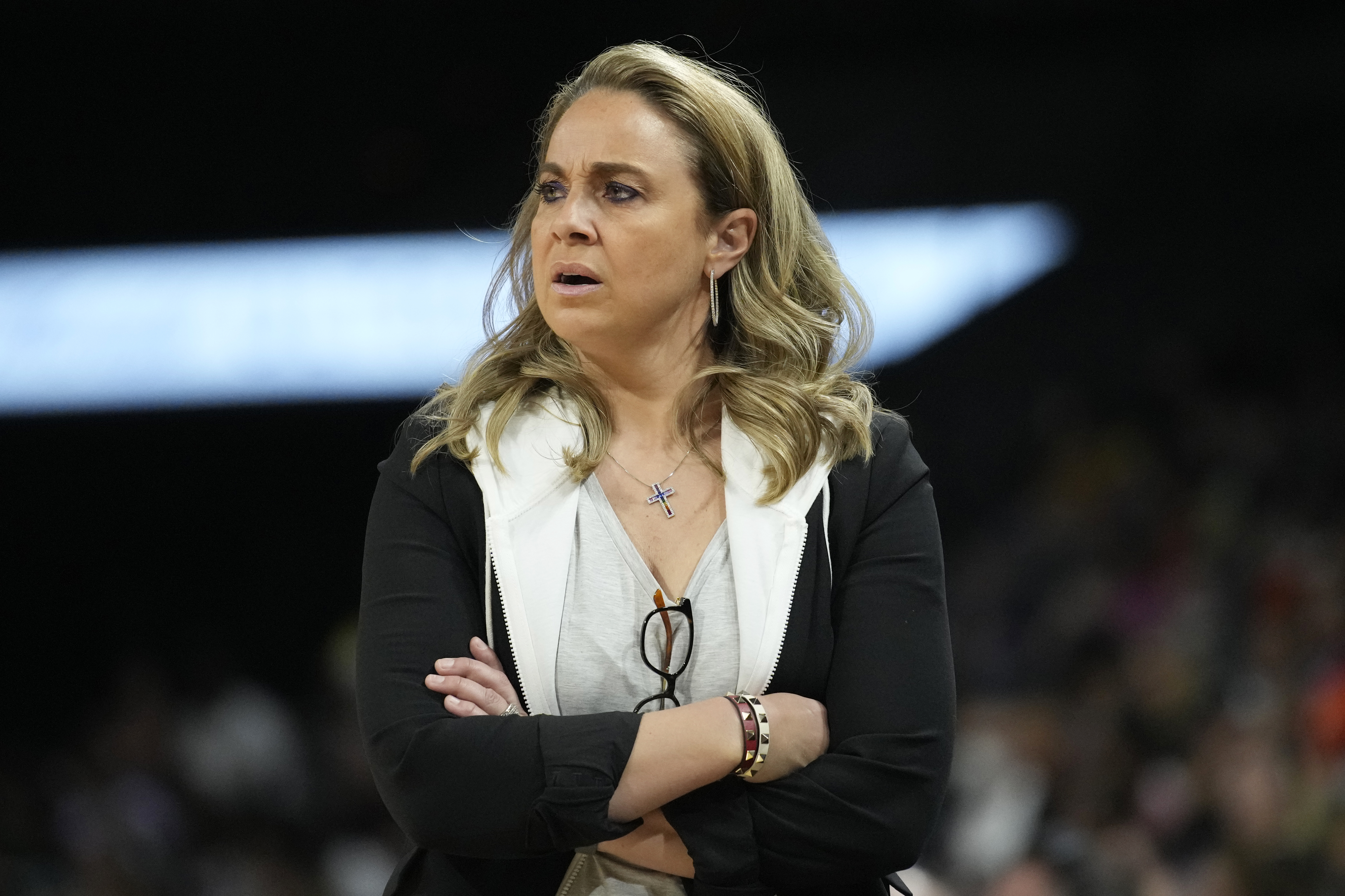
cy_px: 448
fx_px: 11207
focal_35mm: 300
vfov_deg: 4.6
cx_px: 672
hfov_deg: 6.9
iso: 5000
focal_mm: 200
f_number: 2.8
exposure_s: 1/2000
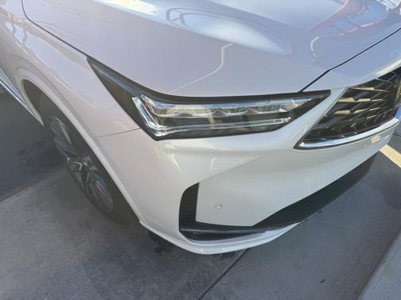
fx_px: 278
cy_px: 150
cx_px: 200
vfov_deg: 56.8
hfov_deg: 71.6
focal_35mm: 24
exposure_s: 1/1721
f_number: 1.78
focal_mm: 6.76
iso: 80
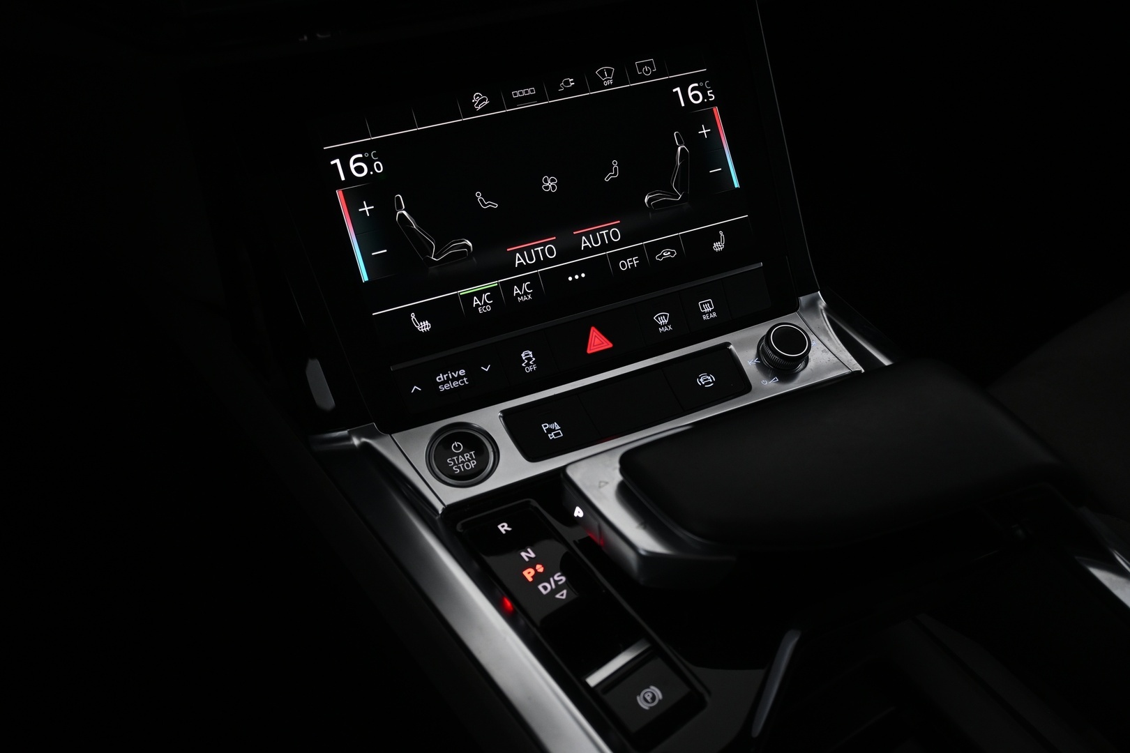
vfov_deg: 43.6
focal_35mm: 30
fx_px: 942
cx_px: 565
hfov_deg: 61.9
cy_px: 376
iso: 640
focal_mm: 20
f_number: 3.8
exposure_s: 1/40
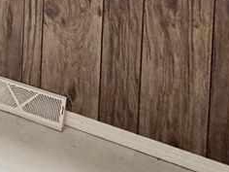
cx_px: -83
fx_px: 503
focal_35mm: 76
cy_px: -178
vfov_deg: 15.3
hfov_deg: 22.4
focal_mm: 2.22
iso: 250
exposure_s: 1/121
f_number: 2.2
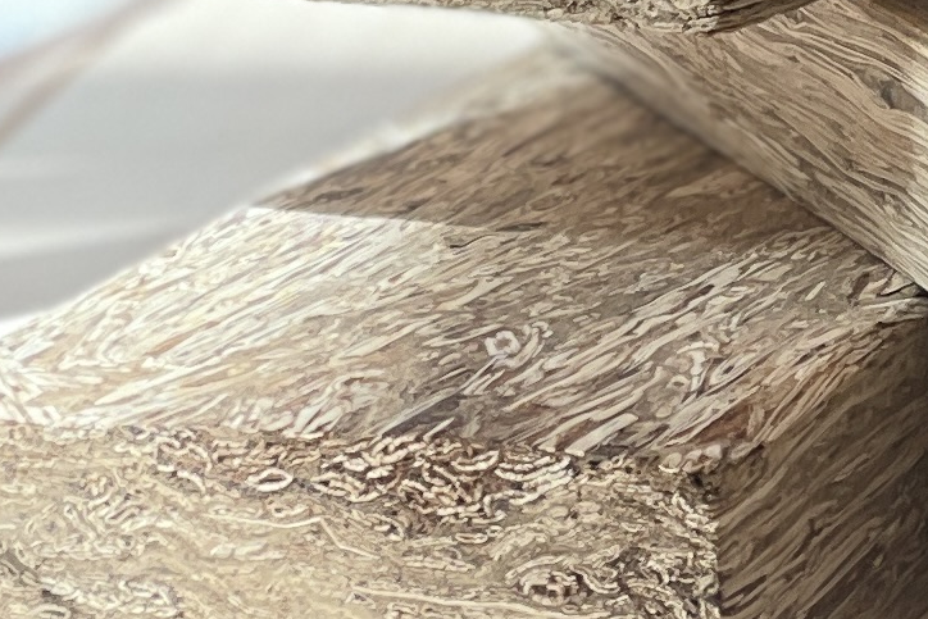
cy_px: -629
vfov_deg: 4.5
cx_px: 1920
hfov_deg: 6.6
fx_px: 7760
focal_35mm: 301
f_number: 2
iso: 25
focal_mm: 6
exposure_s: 1/100
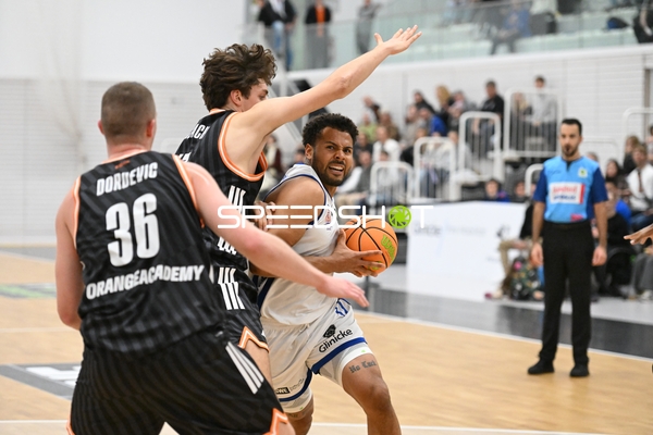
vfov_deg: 12.2
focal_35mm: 112
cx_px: 326
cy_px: 218
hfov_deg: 18.3
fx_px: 2031
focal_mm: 112
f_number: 2.8
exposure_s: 1/2000
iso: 12800
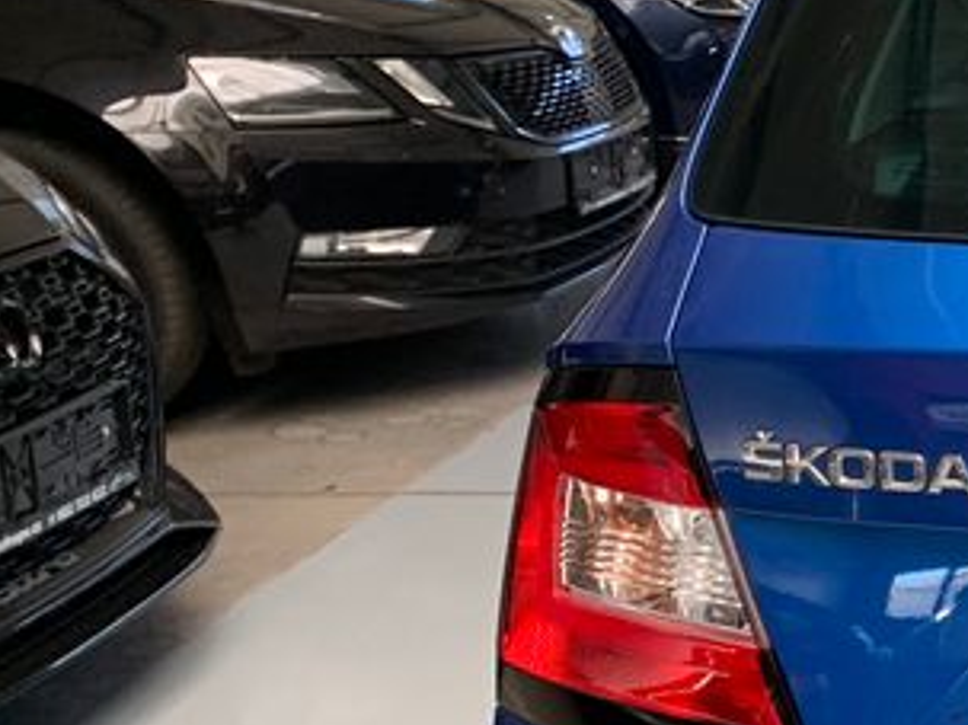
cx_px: 1578
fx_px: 2460
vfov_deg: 16.7
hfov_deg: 18.8
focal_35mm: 88
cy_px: 521
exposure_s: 1/121
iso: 80
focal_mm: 4.25
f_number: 1.8
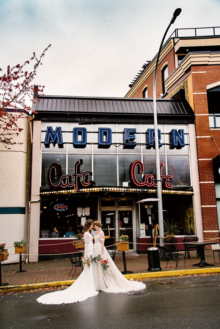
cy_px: 164
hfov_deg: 38.9
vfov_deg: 55.8
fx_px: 311
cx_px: 110
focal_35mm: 34
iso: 400
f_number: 7.1
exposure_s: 1/200
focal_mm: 34
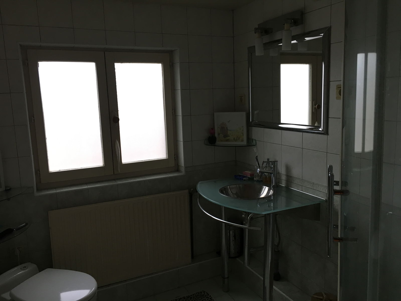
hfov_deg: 61.7
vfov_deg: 48.2
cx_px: 200
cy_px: 150
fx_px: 336
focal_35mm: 29
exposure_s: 1/33
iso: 80
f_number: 2.2
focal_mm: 4.15
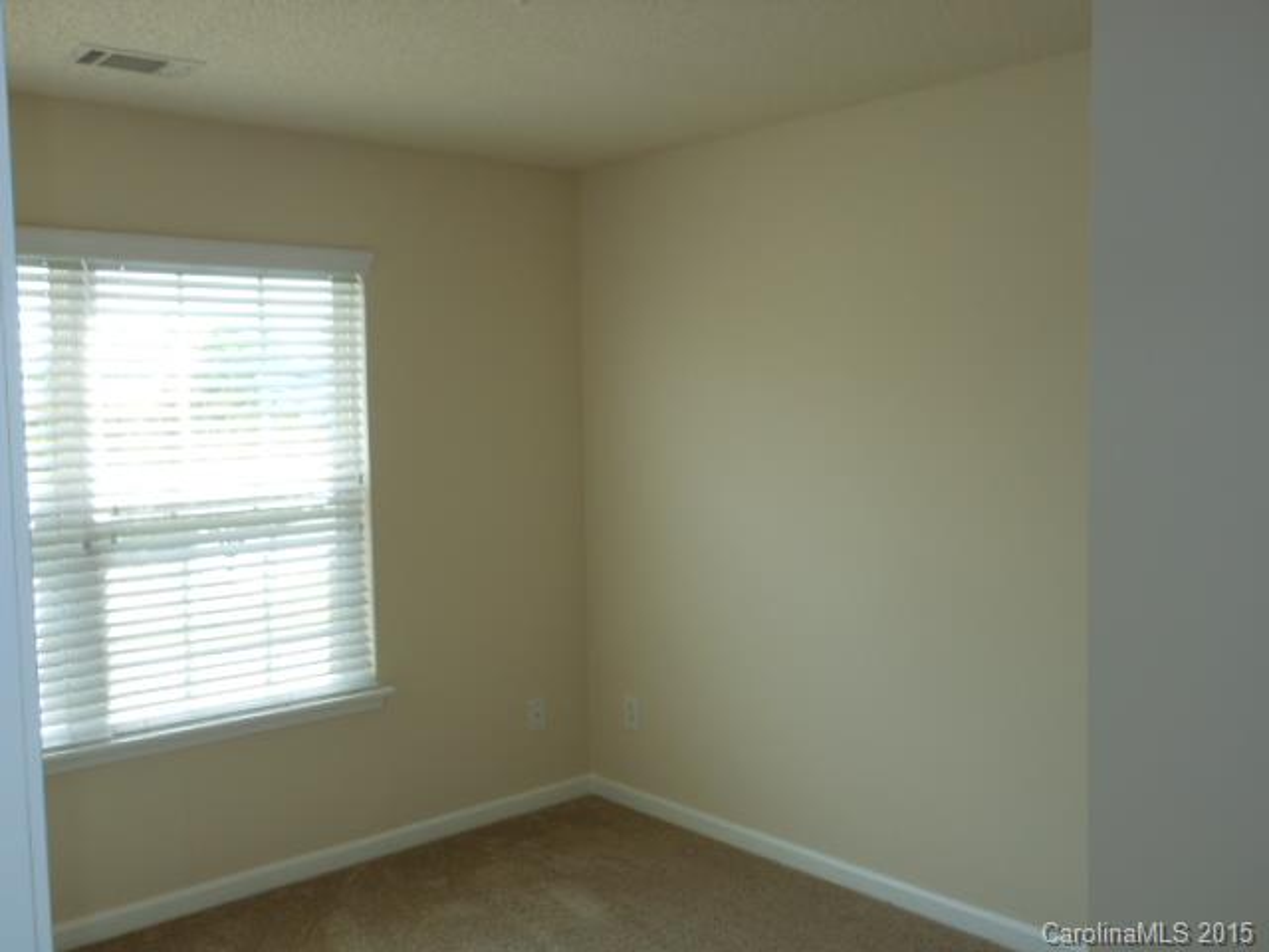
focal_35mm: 33
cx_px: 634
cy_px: 476
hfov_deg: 55.4
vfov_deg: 42.9
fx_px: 1210
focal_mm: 5.9
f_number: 4
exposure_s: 1/80
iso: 80
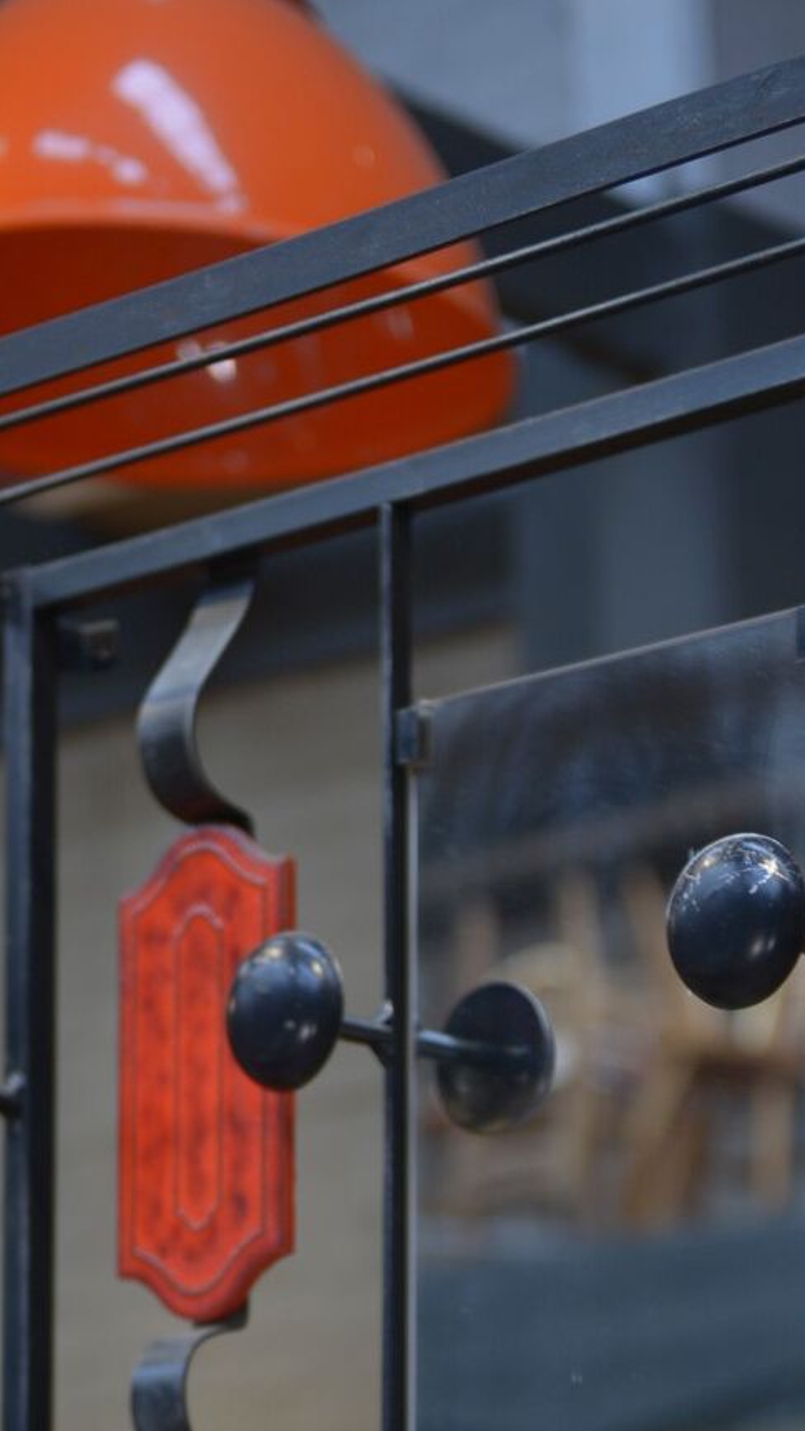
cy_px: 1699
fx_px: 4970
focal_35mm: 131
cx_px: 790
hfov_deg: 9.2
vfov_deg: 15.8
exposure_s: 1/50
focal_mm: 48
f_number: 2.8
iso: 250
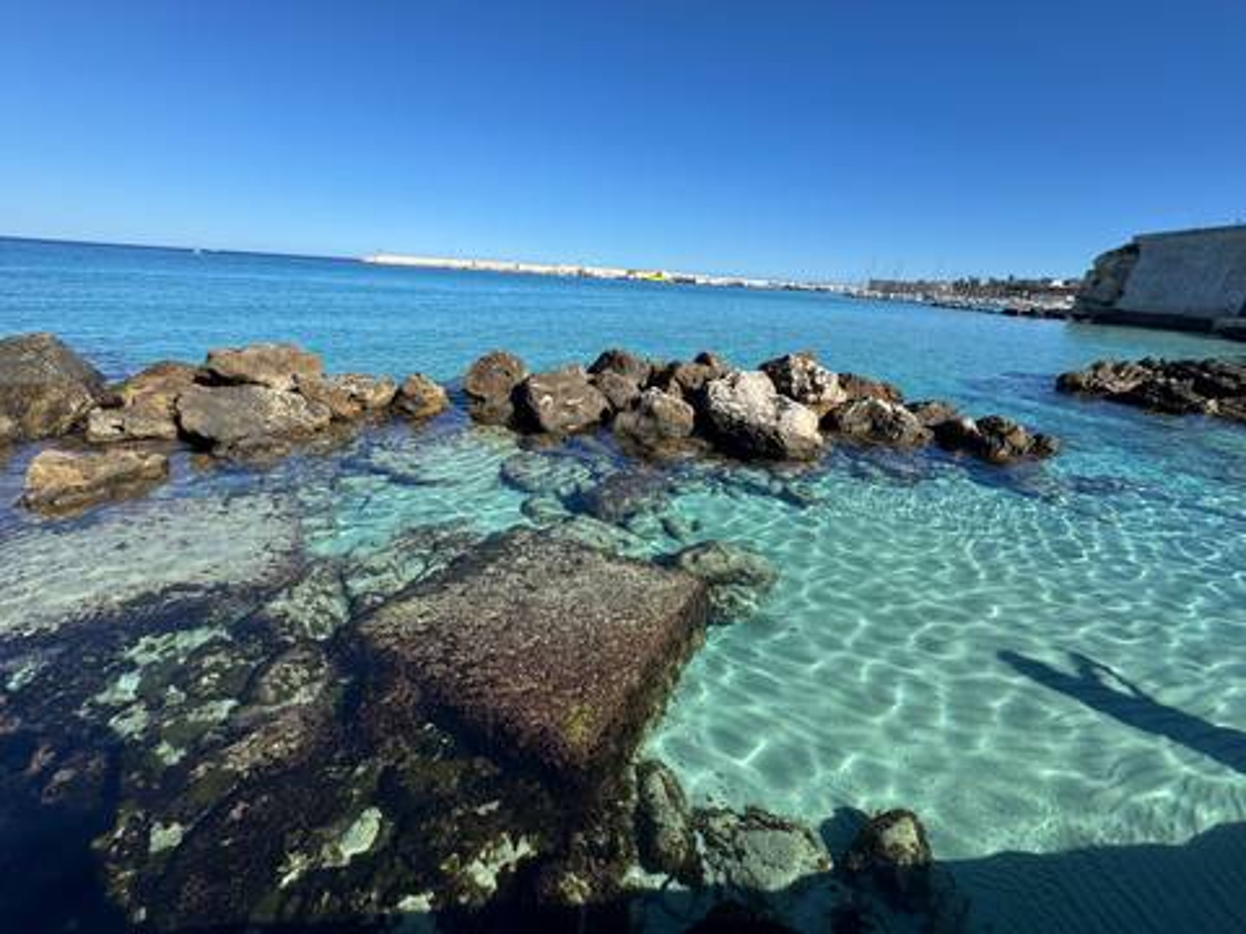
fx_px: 504
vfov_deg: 85.7
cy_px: 467
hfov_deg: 102.1
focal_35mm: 14
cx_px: 623
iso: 40
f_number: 2.2
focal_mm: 2.22
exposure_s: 1/1198
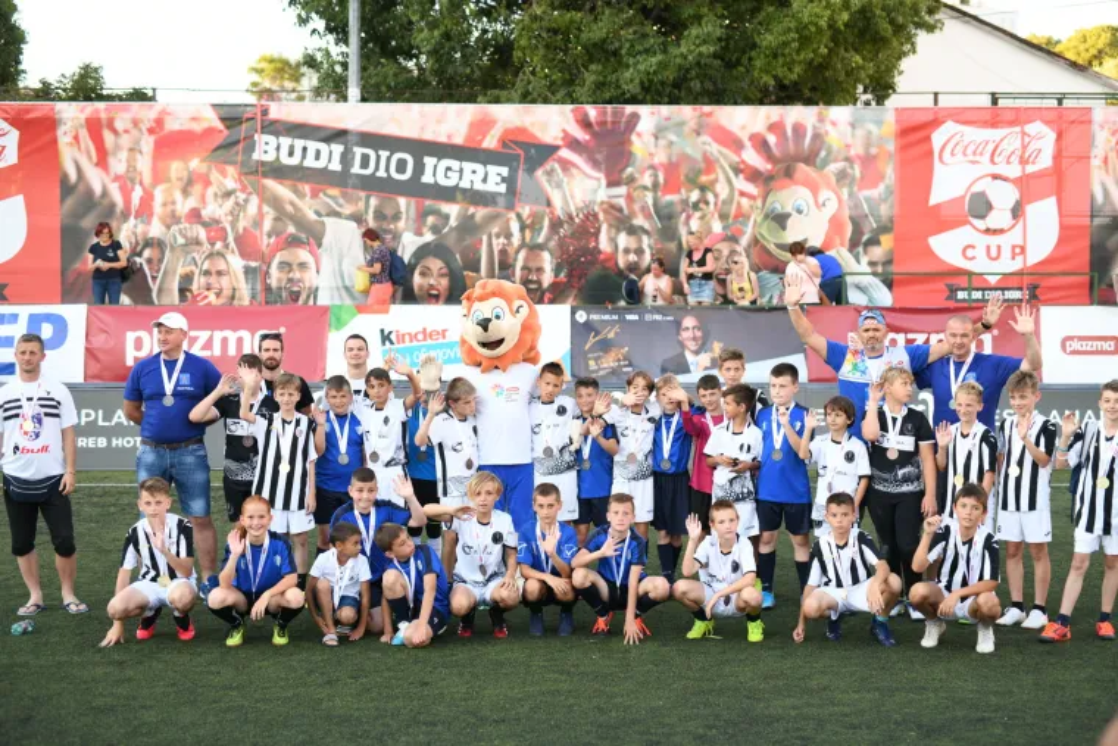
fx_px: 1553
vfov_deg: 27.0
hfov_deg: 39.6
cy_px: 373
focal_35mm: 50
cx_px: 559
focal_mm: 50
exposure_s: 1/640
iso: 400
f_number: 2.2
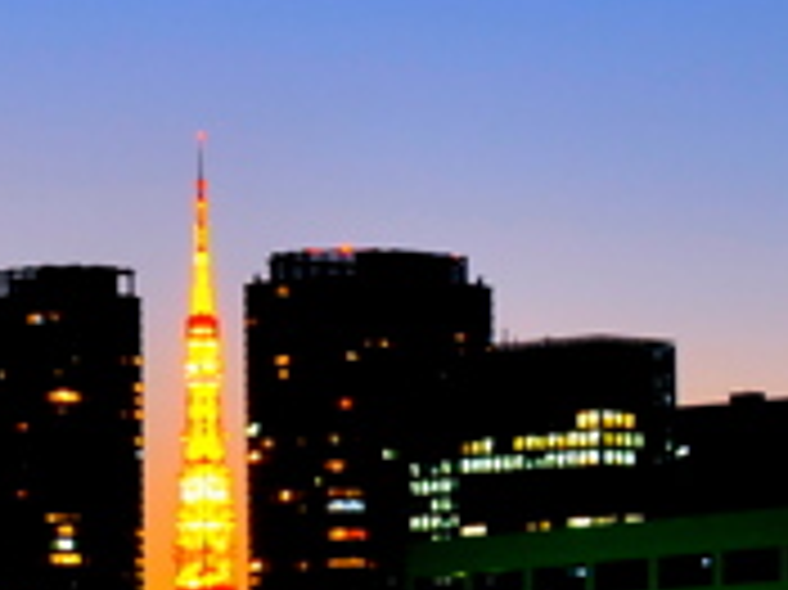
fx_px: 6706
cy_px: 338
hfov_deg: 6.3
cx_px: -1324
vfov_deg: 5.0
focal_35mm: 295
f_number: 11
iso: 100
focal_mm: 35
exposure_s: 15
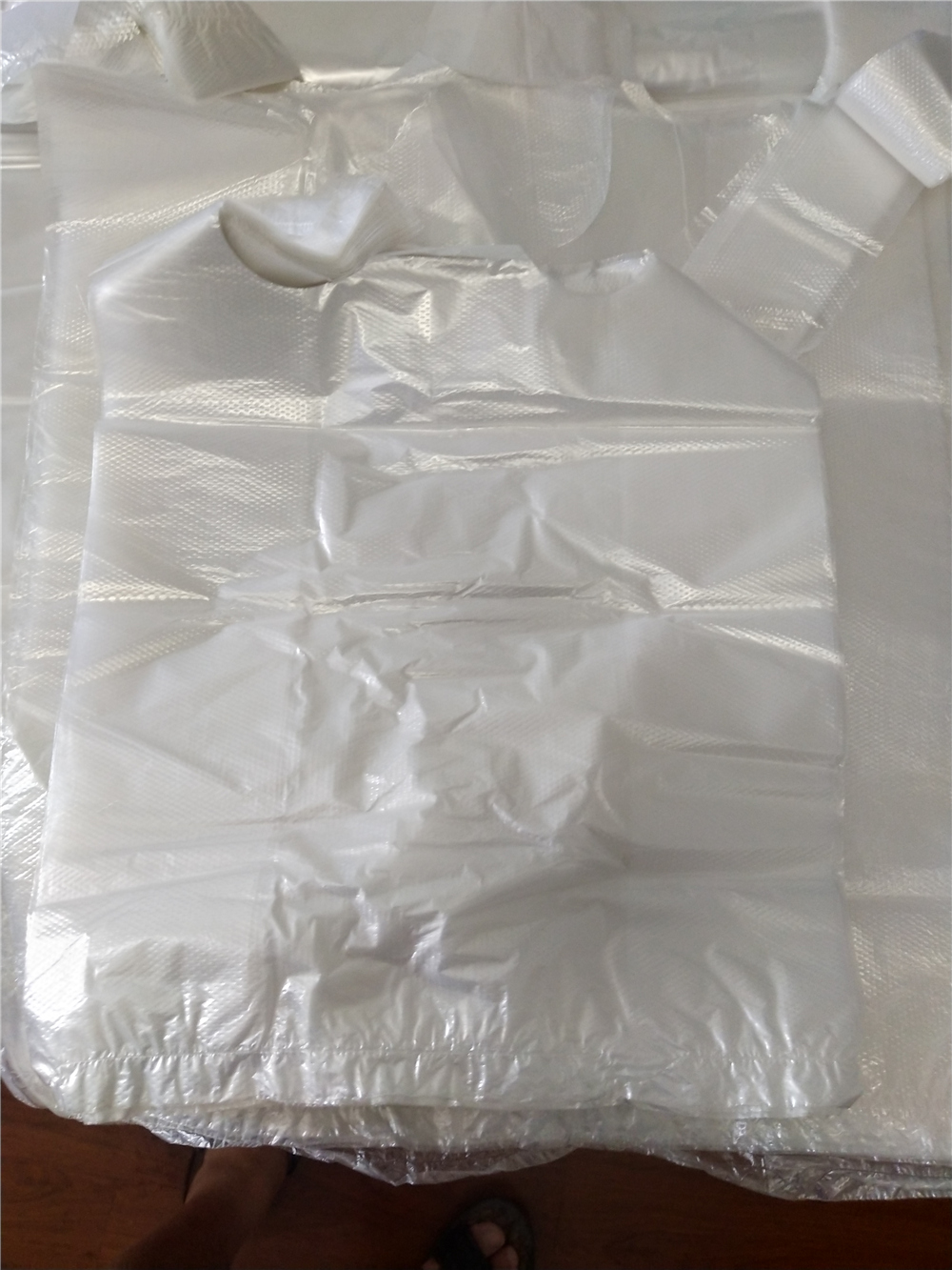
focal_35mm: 30
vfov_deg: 60.0
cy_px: 635
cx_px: 476
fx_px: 1100
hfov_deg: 46.8
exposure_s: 1/50
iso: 146
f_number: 1.8
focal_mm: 3.95
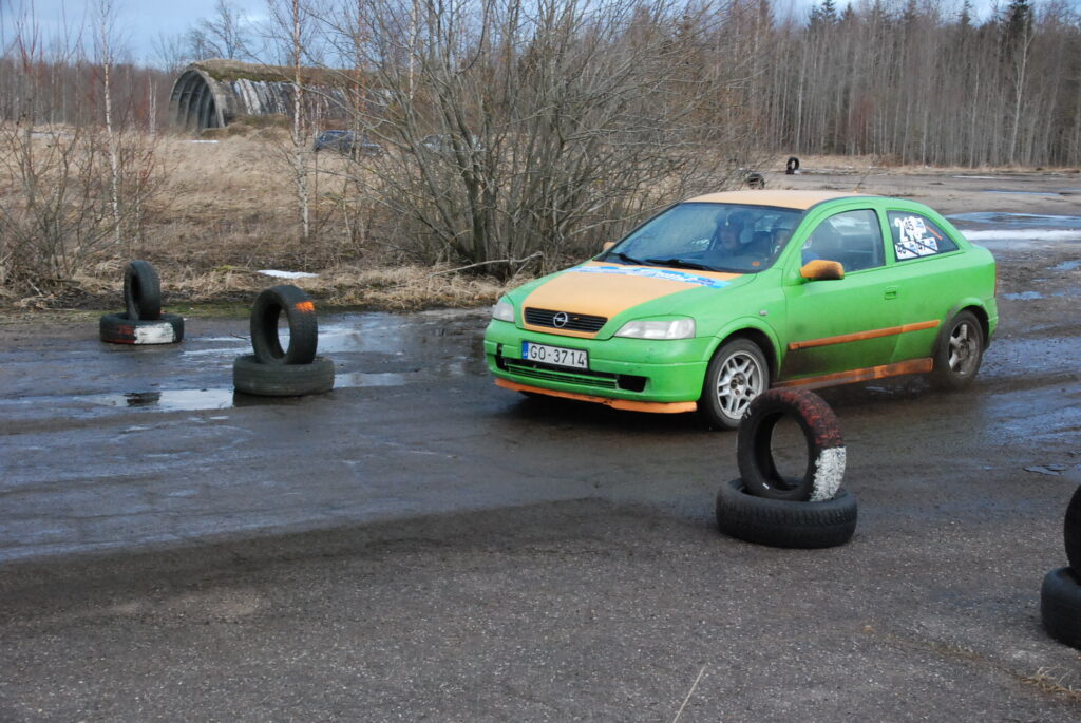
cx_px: 540
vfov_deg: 23.8
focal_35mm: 57
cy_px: 362
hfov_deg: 35.0
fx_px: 1713
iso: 1600
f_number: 13
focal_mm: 38
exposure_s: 1/640
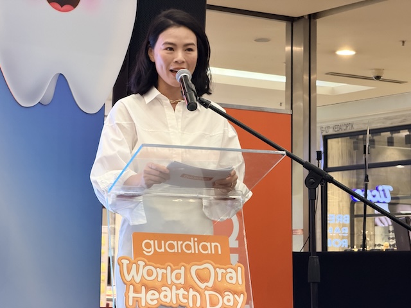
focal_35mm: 100
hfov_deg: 19.6
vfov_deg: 14.8
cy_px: 154
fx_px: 1187
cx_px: 206
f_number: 2.8
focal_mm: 16.89
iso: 320
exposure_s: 1/96
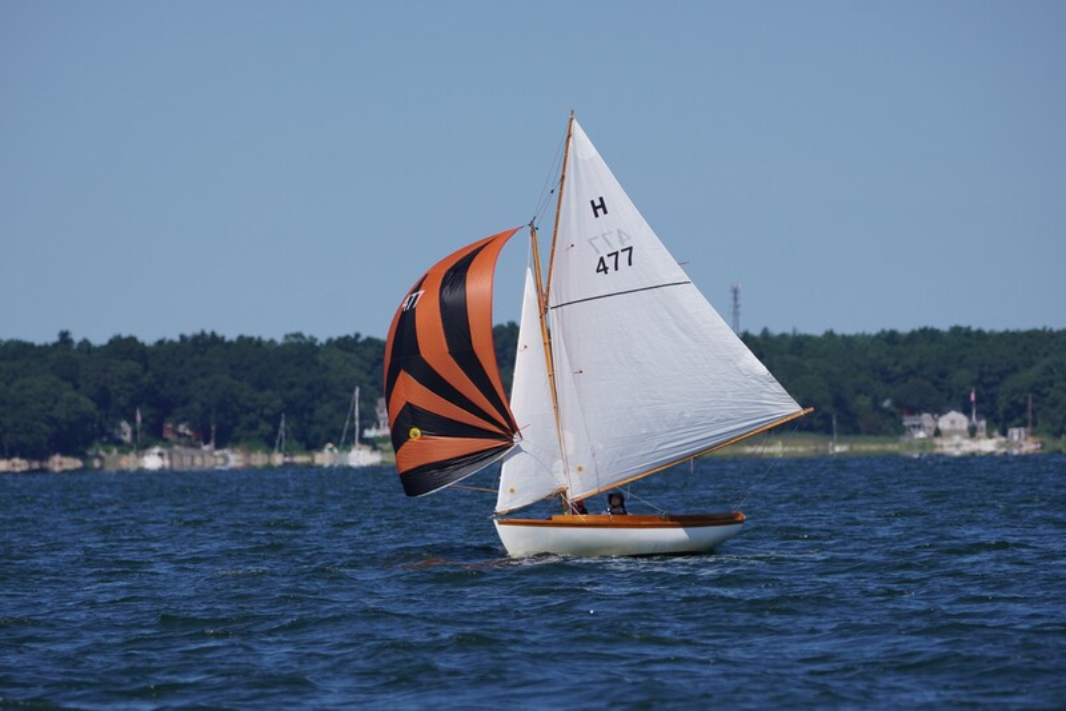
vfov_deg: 2.9
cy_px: 356
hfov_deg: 4.4
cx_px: 533
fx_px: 13899
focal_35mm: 470
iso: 160
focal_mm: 313
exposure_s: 1/1600
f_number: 5.6
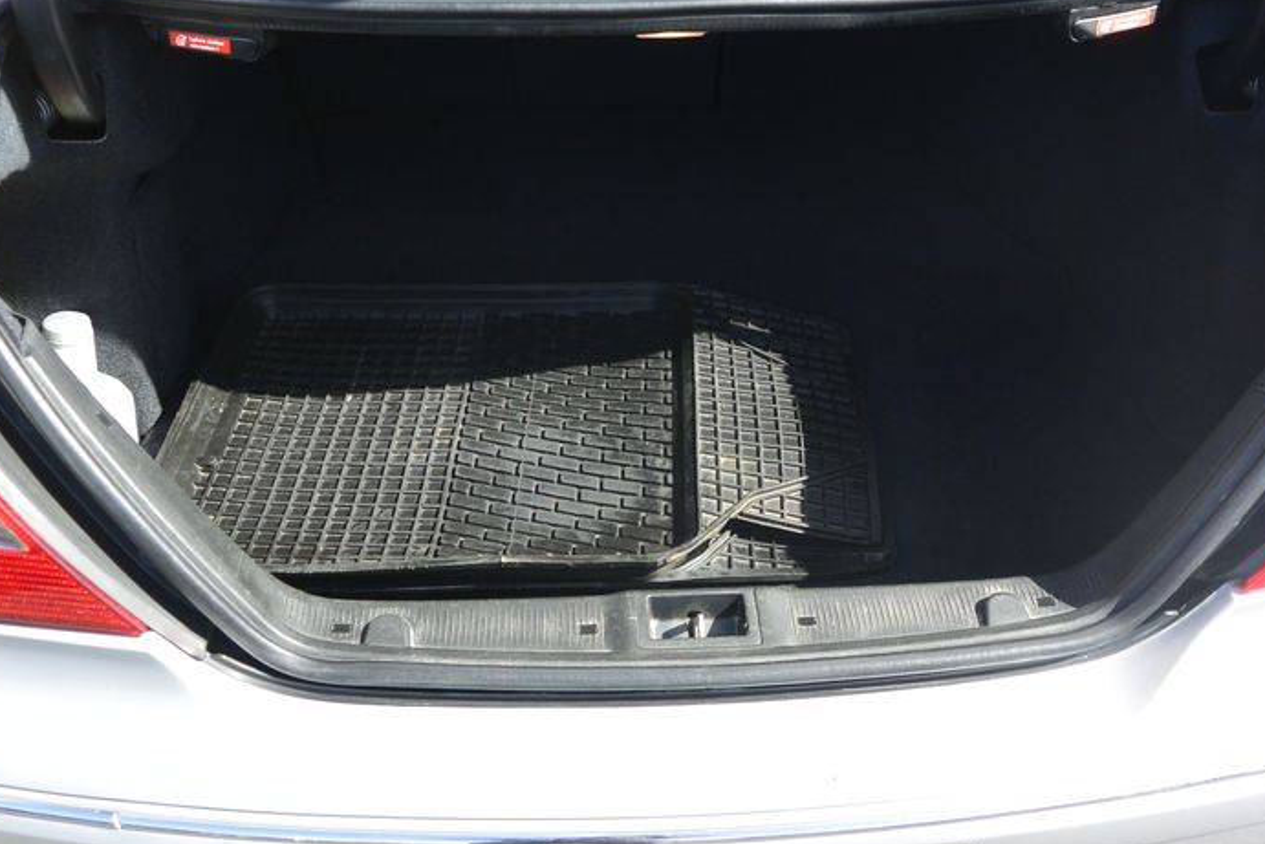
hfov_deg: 48.4
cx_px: 648
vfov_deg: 33.3
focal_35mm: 40
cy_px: 349
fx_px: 1406
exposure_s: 1/320
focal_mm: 10
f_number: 4
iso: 160
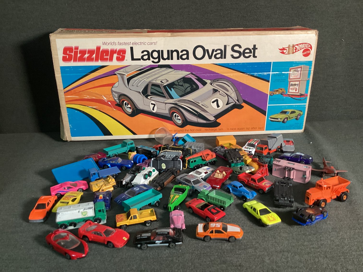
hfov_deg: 58.3
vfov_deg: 45.4
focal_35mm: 31
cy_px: 136
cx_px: 182
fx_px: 325
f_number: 2.4
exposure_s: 1/60
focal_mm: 3.3
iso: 320
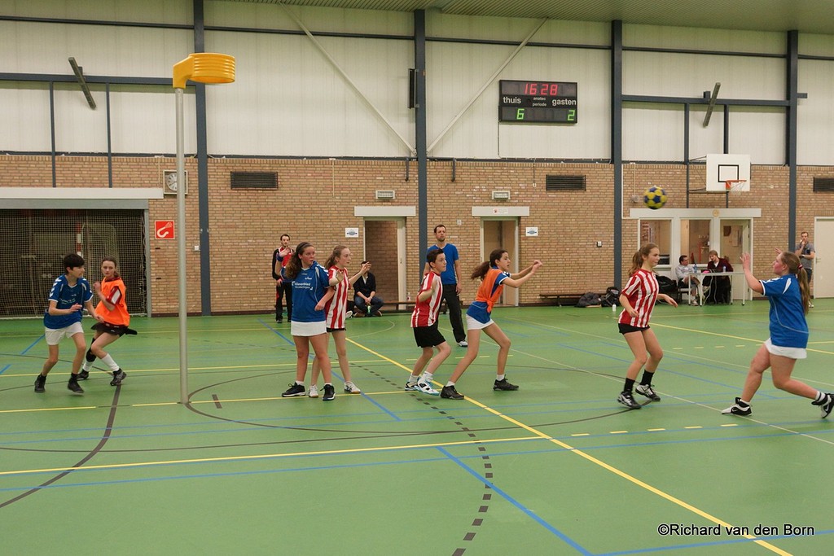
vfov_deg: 36.9
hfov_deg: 53.1
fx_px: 834
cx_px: 417
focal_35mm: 36
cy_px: 278
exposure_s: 1/160
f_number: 3.2
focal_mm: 24
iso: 800
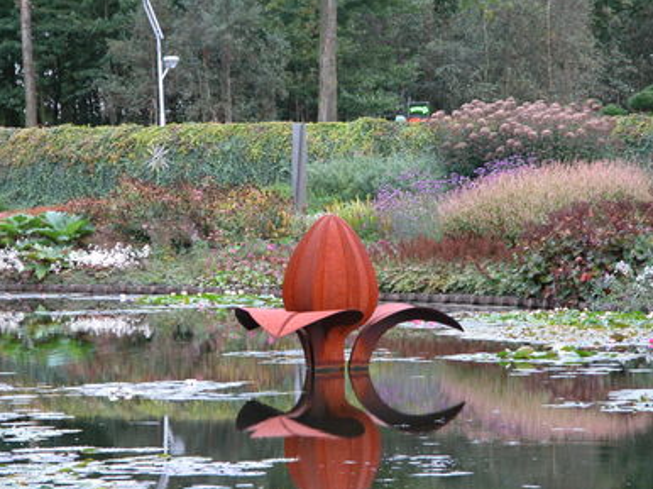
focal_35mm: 195
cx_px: 325
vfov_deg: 7.6
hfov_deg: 10.2
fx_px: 3676
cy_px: 240
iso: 100
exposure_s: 1/14.9
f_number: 4
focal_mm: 48.5
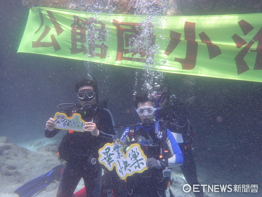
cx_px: 131
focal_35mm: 25
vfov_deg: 54.9
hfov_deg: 69.4
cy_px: 98
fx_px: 189
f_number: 2.8
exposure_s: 1/400
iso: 100
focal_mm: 4.5
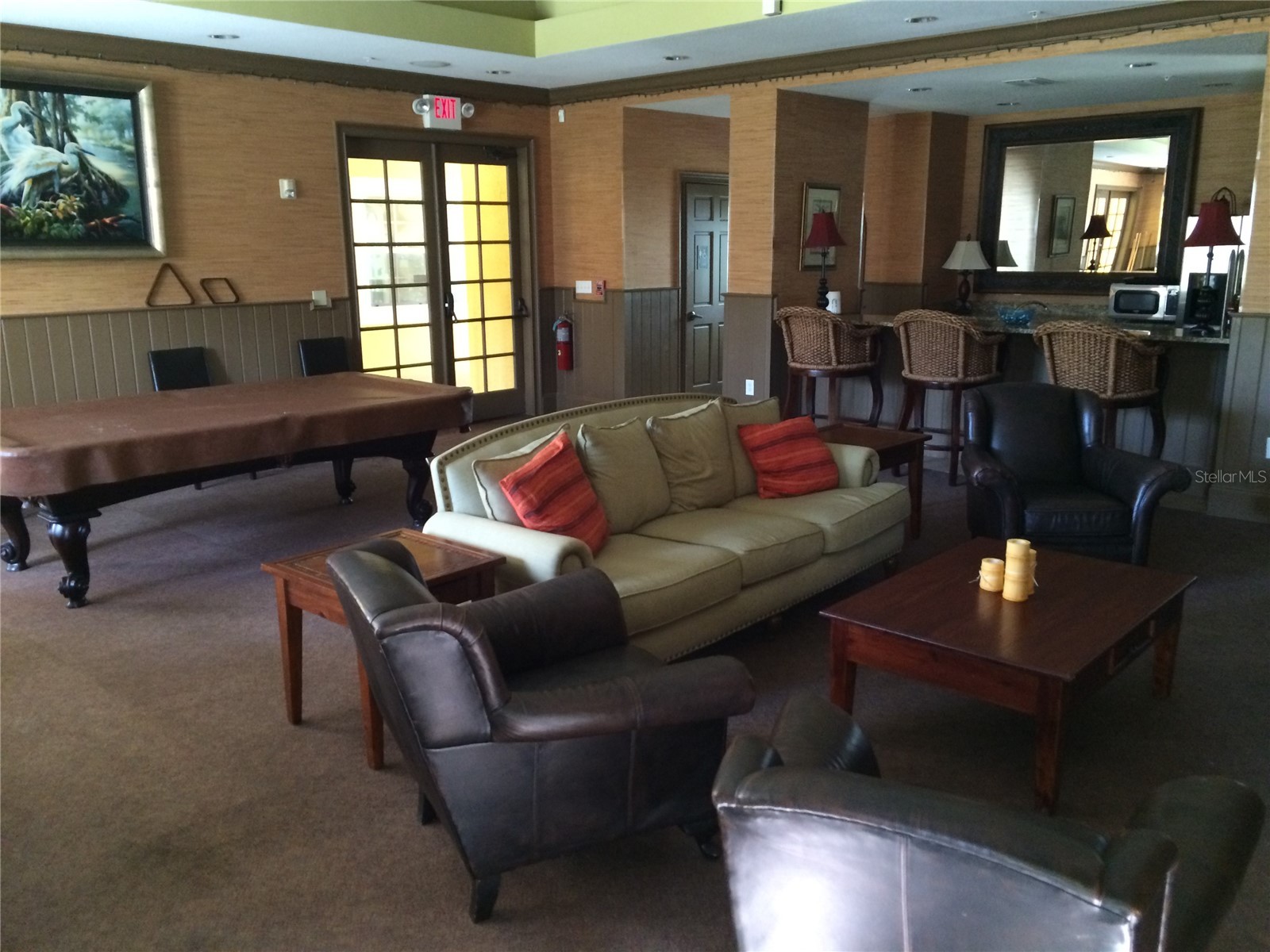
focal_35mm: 29
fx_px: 1064
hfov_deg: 61.7
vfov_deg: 48.2
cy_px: 476
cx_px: 635
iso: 320
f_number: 2.2
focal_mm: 4.15
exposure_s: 1/20
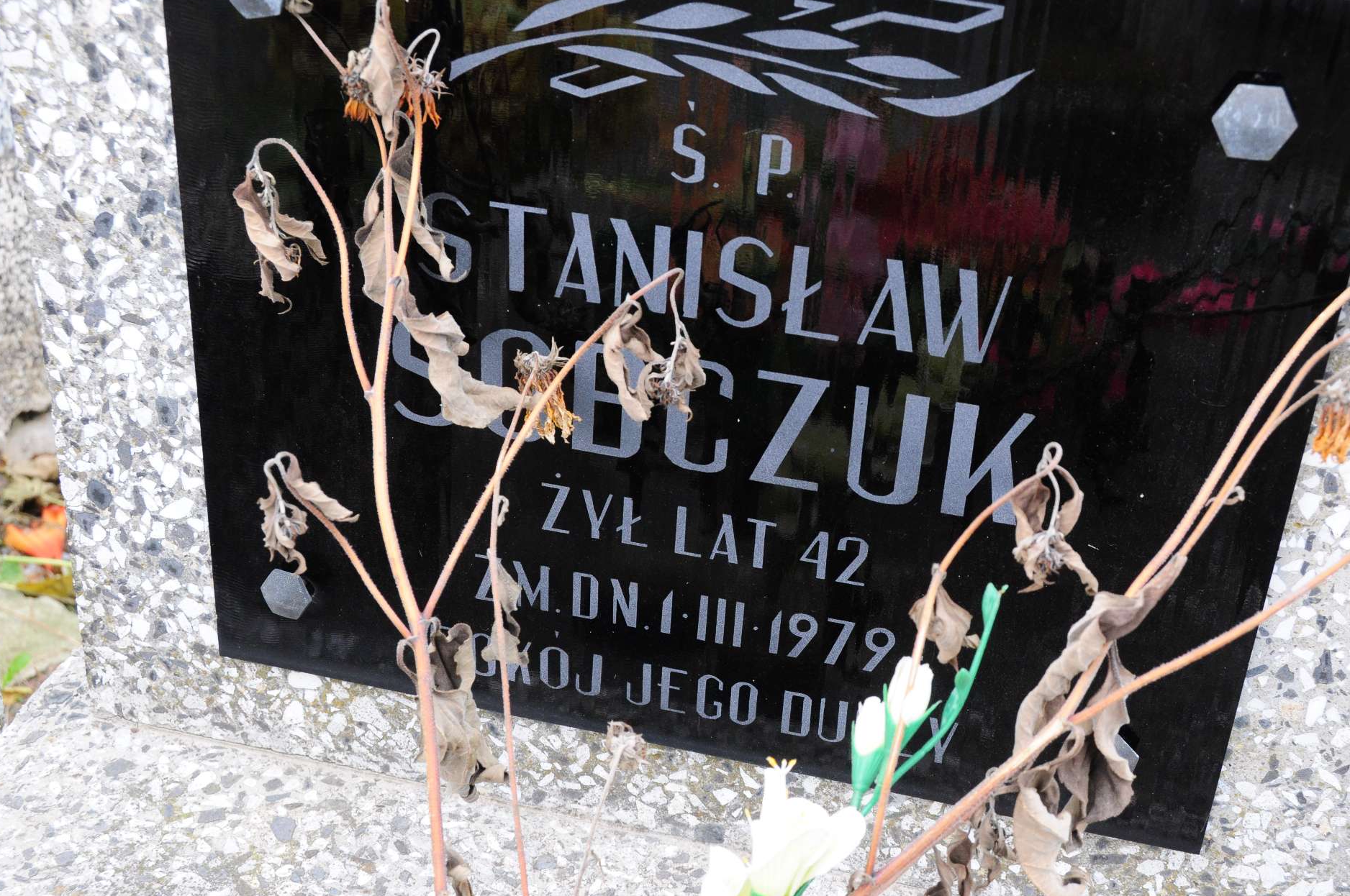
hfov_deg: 41.1
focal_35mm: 48
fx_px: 1798
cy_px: 477
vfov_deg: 28.0
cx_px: 740
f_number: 7.1
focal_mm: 28
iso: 640
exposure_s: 1/160
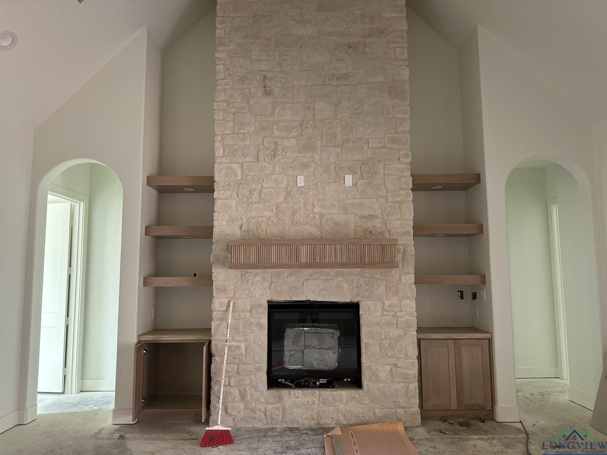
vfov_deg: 56.8
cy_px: 228
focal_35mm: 24
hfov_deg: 71.6
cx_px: 304
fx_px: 421
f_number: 1.78
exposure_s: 1/60
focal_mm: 6.86
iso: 320
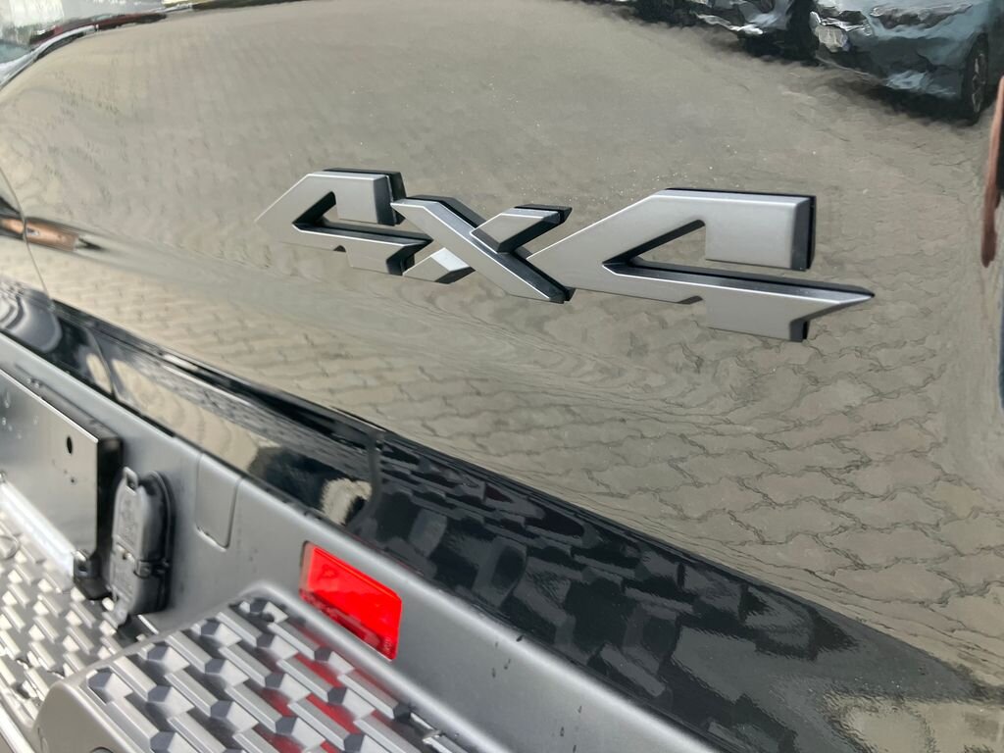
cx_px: 502
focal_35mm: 28
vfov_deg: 49.7
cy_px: 376
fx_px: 812
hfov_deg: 63.4
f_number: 1.8
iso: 50
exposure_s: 1/121
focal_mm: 3.99
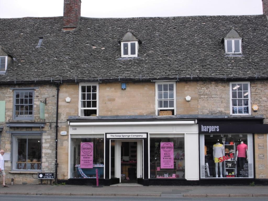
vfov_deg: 25.7
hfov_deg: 33.8
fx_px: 441
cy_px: 100
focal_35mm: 57
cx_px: 134
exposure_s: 1/160
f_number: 4.9
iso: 64
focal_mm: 10.3
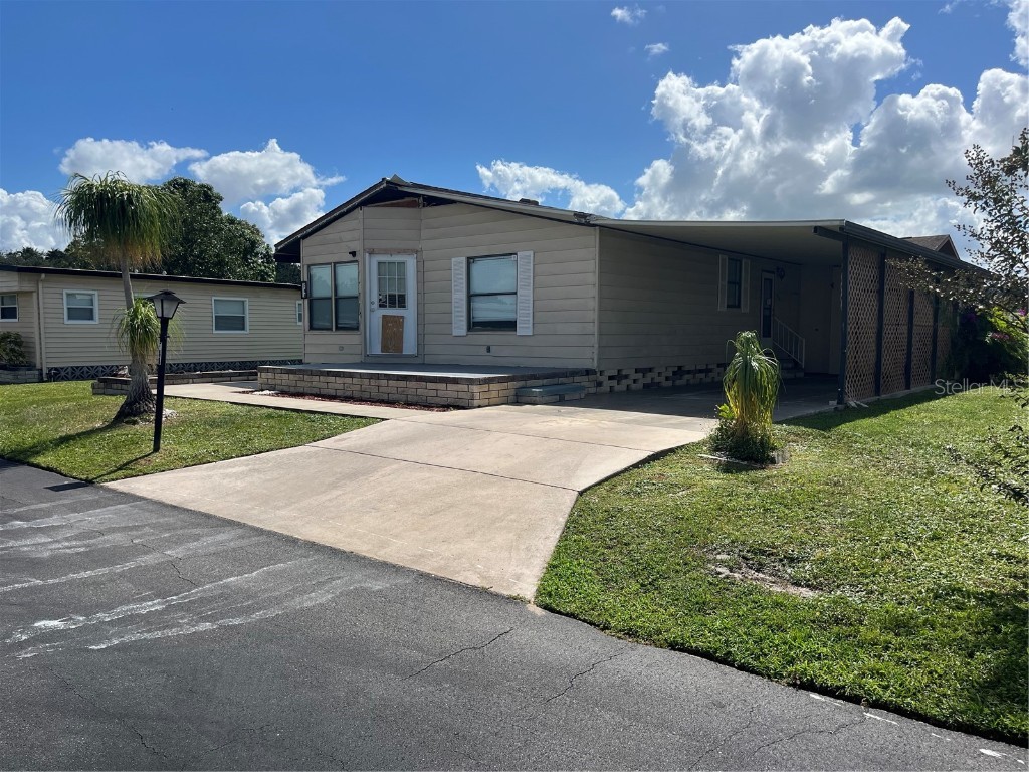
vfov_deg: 53.1
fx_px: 773
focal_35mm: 26
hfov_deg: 67.3
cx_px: 514
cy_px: 386
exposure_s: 1/5556
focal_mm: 5.1
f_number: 1.6
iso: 50
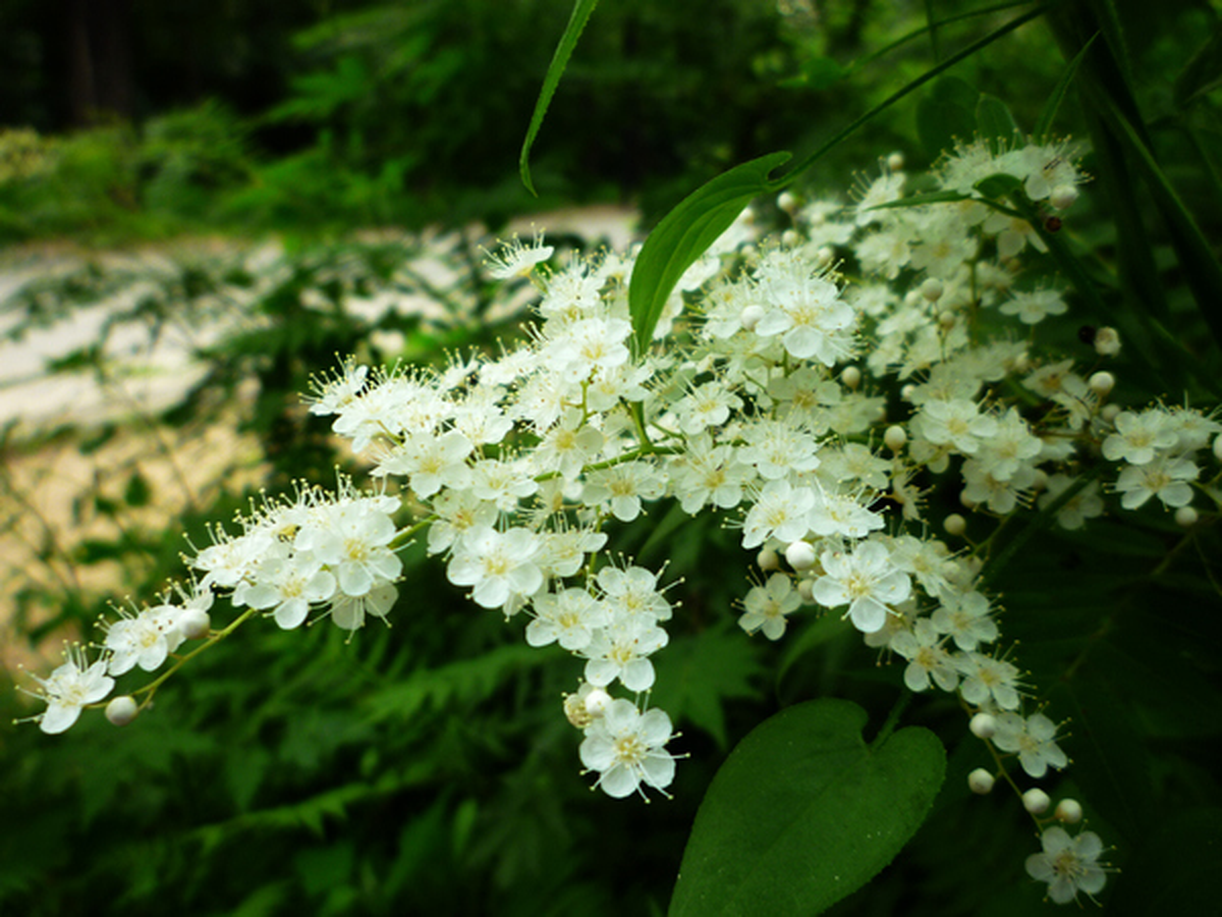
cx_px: 611
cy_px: 458
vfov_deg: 48.2
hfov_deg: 61.7
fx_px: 1024
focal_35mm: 29
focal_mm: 5.2
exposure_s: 1/40
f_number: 3.3
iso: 80
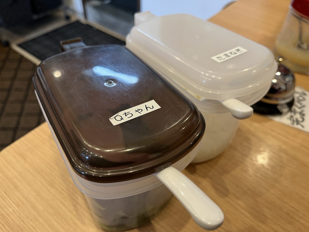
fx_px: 232
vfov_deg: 53.1
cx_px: 154
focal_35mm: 26
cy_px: 116
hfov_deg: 67.3
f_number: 1.6
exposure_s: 1/60
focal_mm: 5.1
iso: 80
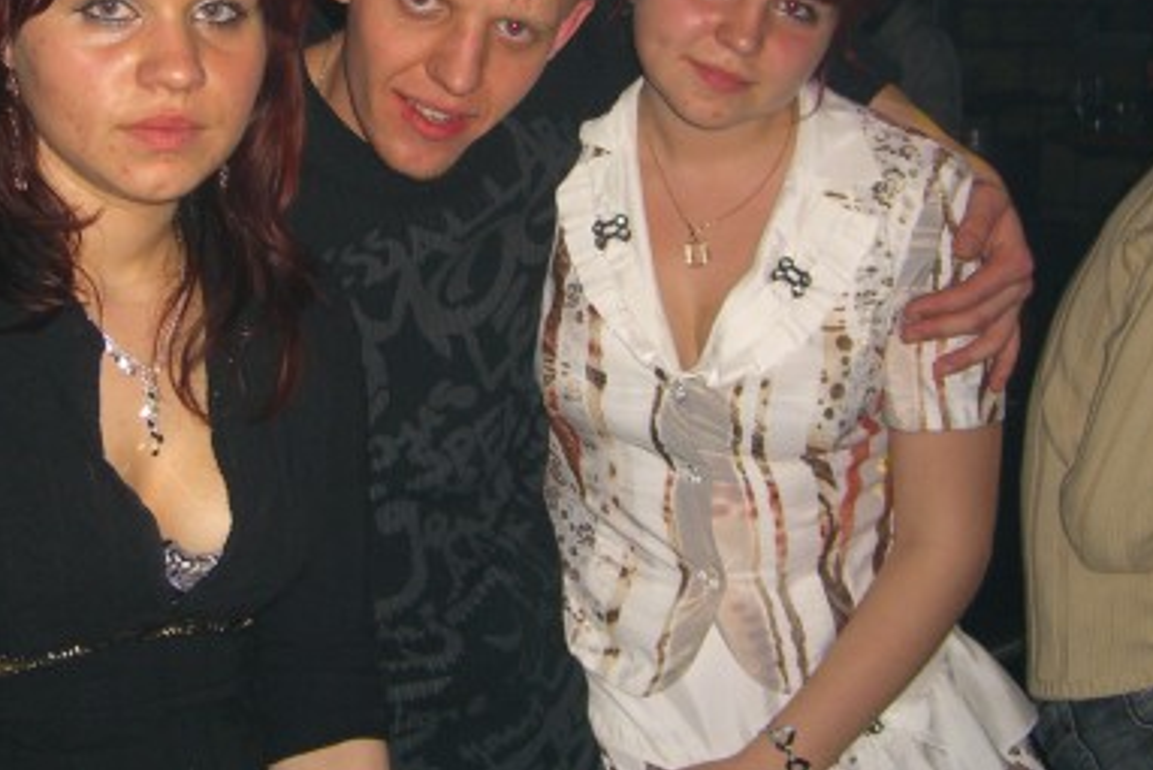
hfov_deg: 32.2
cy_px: 196
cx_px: 410
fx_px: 1986
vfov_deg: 21.7
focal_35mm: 62
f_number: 2.8
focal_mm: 7.9
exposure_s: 1/60
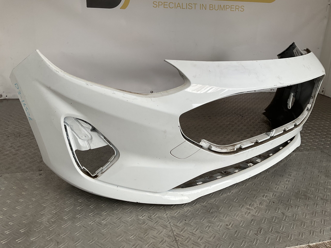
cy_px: 124
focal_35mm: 29
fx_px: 277
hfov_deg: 61.7
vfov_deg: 48.2
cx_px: 166
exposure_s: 1/100
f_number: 1.8
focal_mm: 3
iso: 32
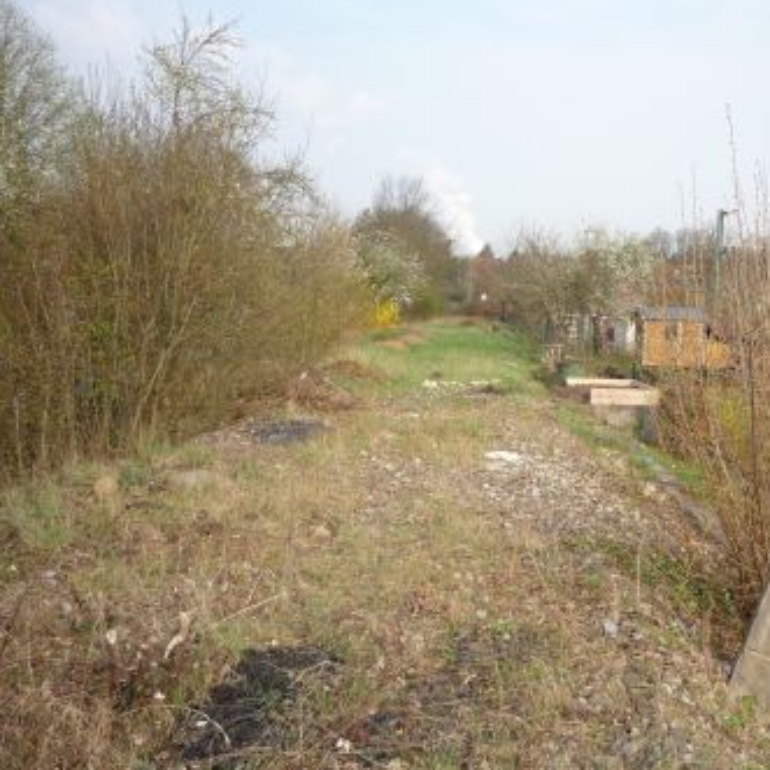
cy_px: 370
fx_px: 1032
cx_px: 556
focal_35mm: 41
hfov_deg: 40.0
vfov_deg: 40.9
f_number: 4
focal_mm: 5.2
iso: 100
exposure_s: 1/320
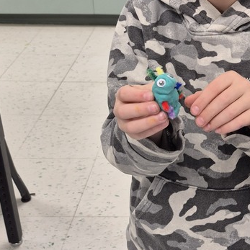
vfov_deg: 27.9
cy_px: 40
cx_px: 233
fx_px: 490
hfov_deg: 27.4
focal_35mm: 60
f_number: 1.8
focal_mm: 5.4
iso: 50
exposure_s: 1/61
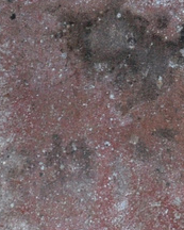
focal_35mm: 423
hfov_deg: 3.6
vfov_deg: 4.5
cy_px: 412
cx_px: 310
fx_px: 2877
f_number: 8
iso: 200
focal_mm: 40
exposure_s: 1/30
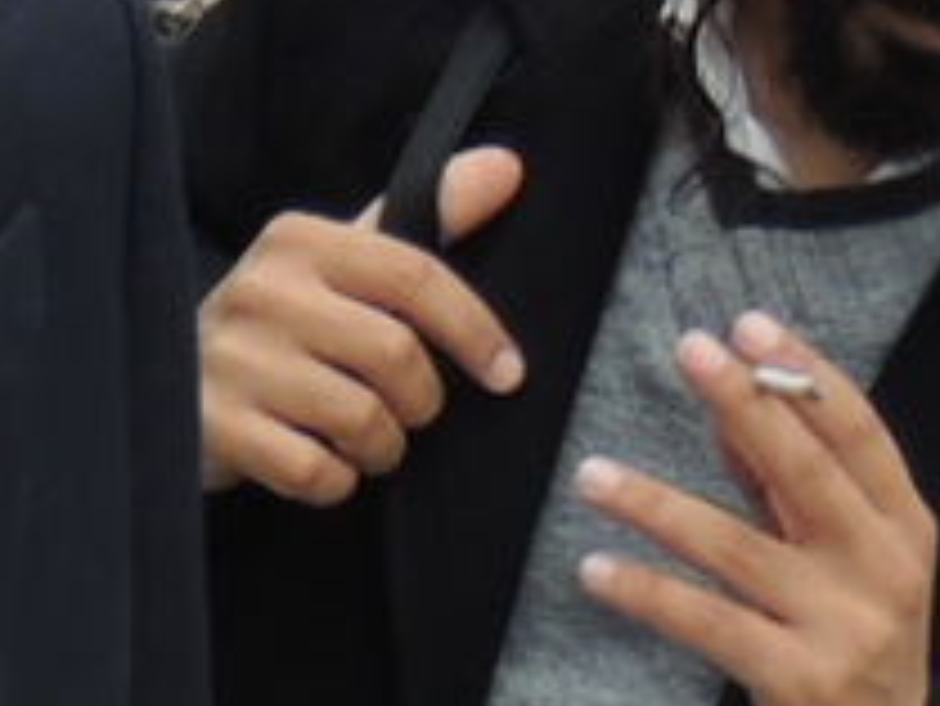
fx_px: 8559
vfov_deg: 4.6
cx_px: -967
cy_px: 1826
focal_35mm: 315
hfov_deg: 6.1
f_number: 3.5
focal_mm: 8.3
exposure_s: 1/250
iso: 100
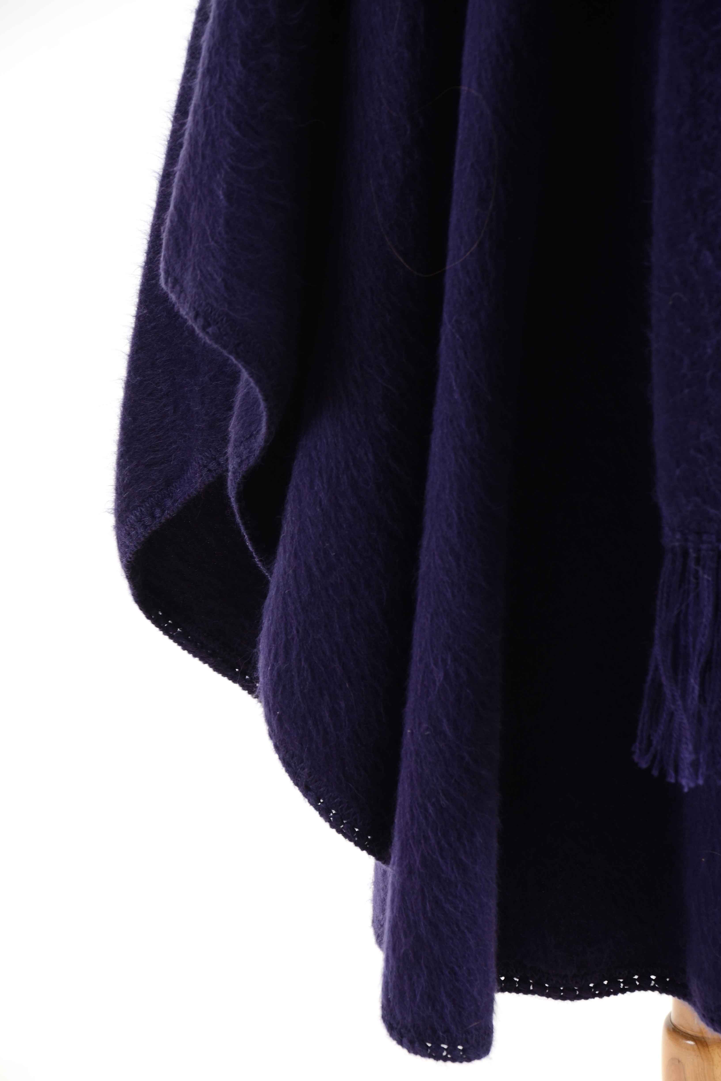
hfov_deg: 8.7
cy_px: 538
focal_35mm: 159
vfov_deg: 13.0
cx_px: 361
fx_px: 4761
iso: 160
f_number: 7.1
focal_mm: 105
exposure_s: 1/80
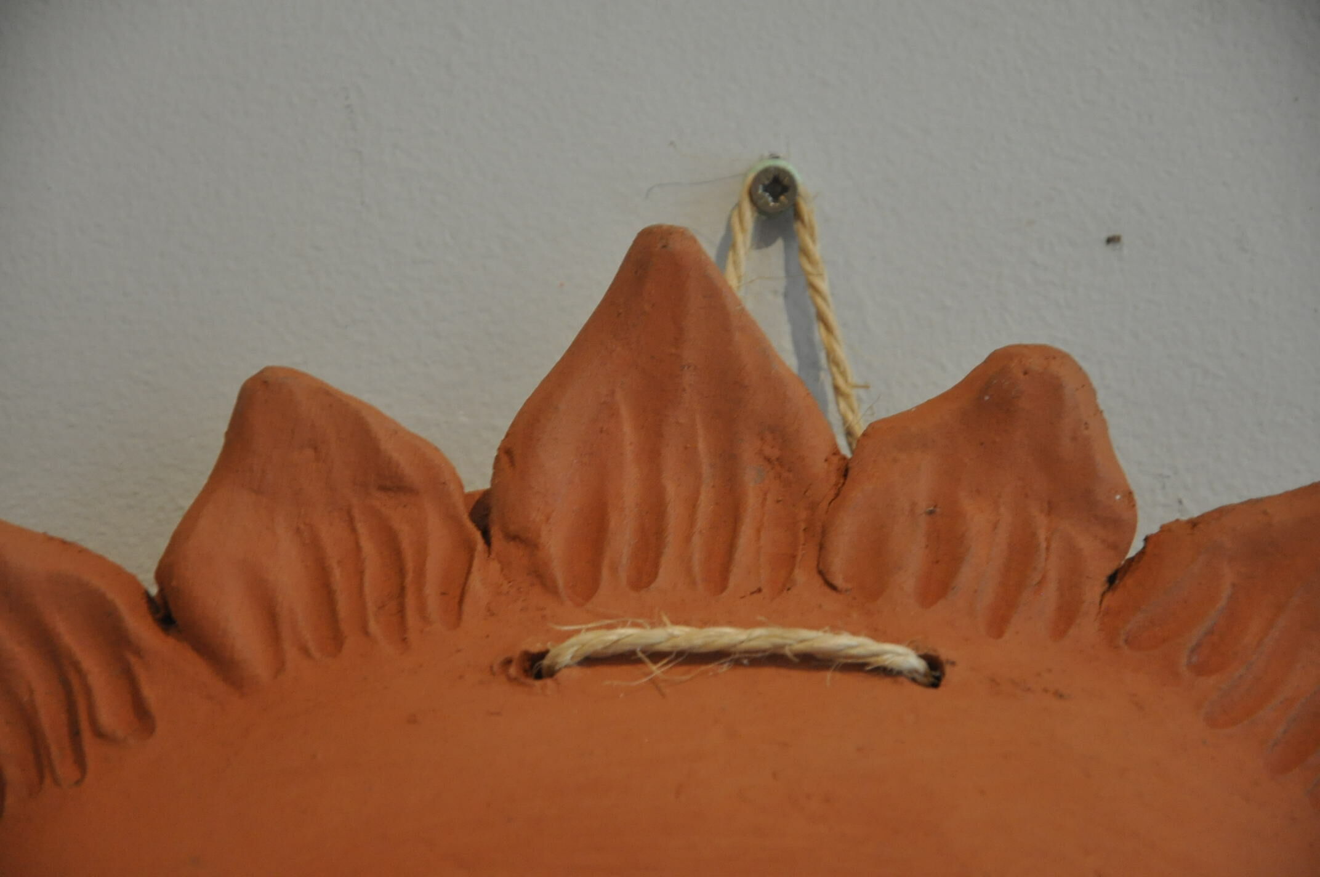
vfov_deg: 8.7
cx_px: 660
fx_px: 5768
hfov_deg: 13.1
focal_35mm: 158
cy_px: 438
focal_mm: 105
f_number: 5.6
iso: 1600
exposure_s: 1/25
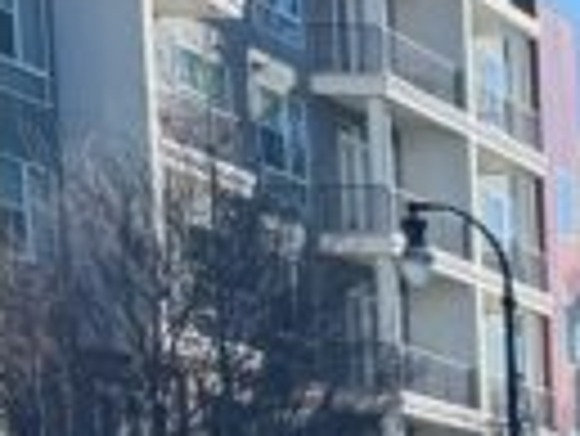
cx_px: 1637
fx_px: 2499
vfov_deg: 9.0
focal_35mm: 149
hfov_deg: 10.3
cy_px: 1038
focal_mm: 6.76
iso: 100
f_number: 1.78
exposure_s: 1/1770
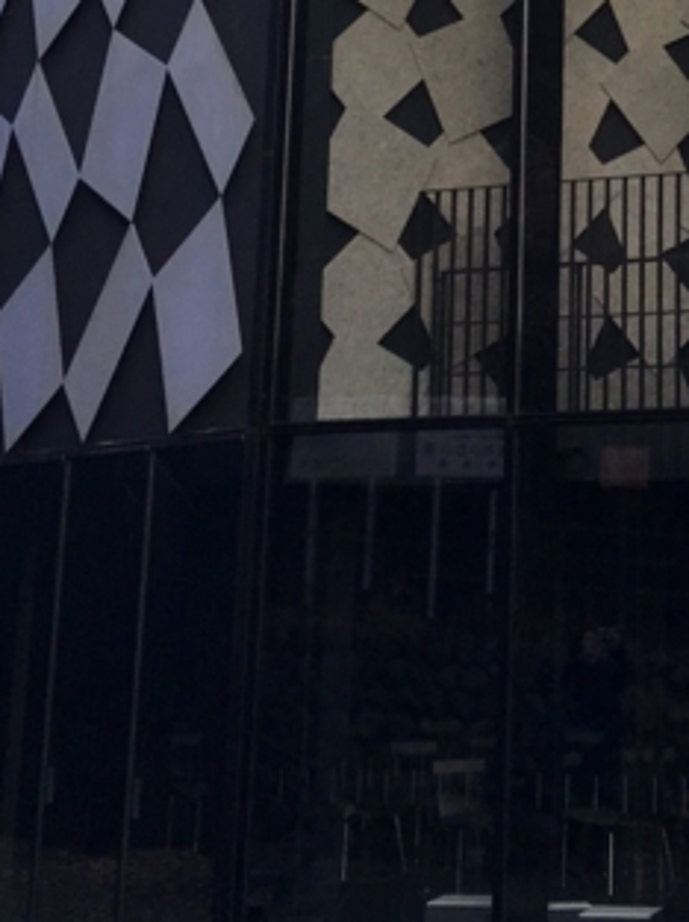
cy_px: -194
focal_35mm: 95
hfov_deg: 15.2
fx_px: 2526
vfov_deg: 19.4
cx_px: 733
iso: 40
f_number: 2.2
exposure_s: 1/120
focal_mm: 4.15
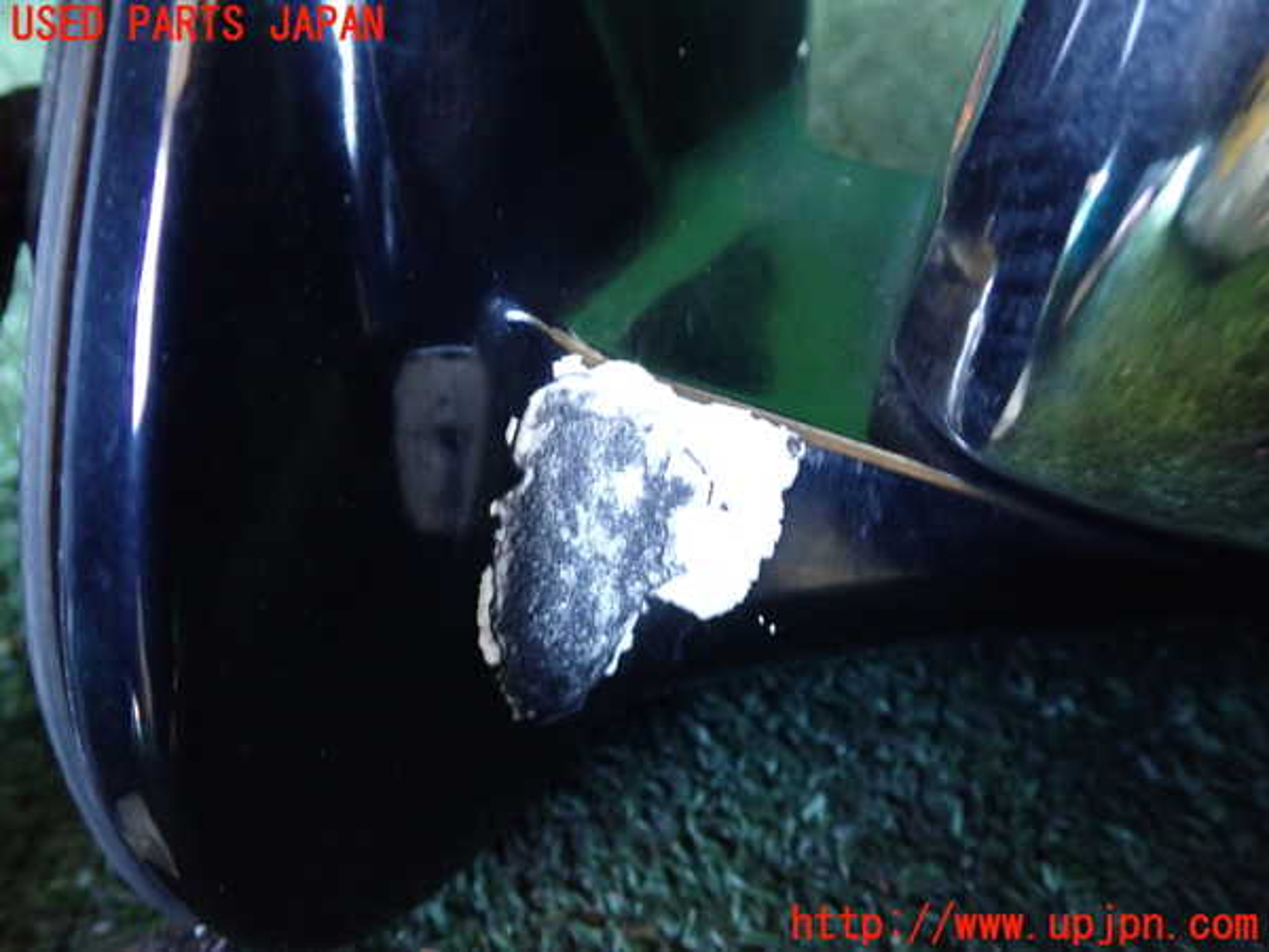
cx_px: 634
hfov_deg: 60.0
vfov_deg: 46.8
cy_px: 476
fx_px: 1100
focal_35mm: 30
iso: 800
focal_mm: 5.4
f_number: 2.3
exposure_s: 1/20
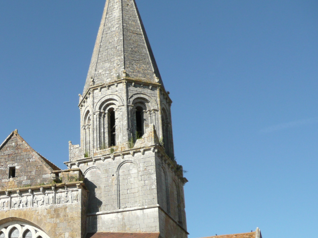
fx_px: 505
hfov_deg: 32.5
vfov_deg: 26.3
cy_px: 169
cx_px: 10
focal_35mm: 55
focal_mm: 4.6
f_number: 3.3
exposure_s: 1/800
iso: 100
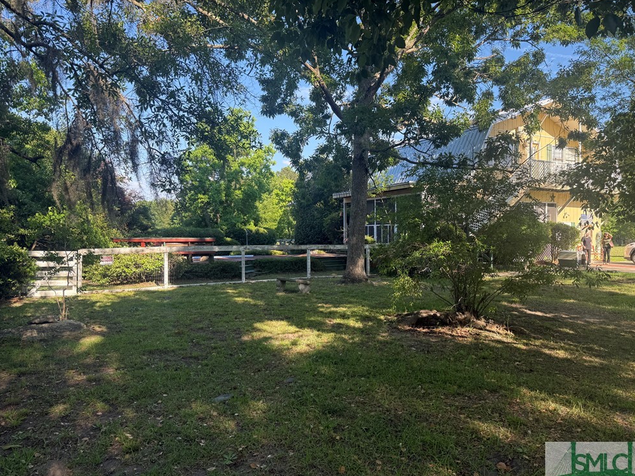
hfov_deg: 69.4
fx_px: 459
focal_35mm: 25
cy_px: 241
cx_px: 327
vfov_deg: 54.9
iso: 100
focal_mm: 6.76
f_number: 1.78
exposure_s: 1/805
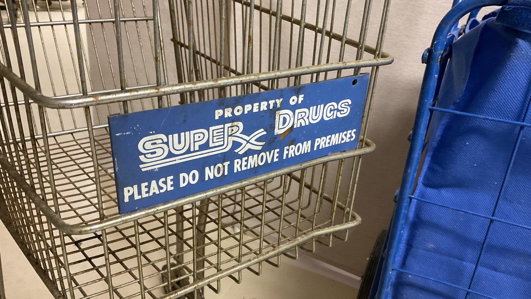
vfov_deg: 36.5
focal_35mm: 32
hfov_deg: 61.0
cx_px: 264
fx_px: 451
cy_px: 179
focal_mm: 3
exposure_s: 1/40
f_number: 1.8
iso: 320
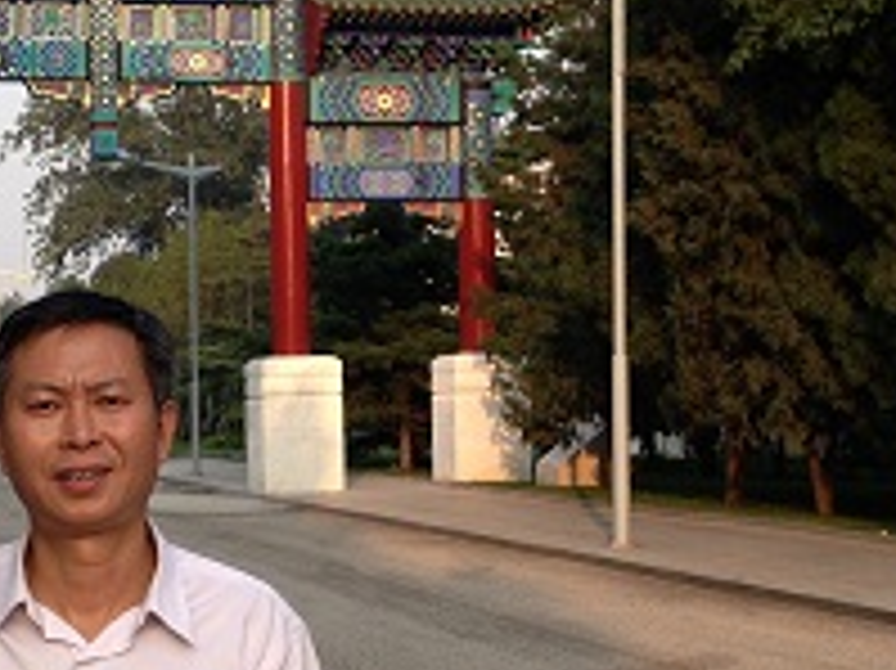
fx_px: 2147
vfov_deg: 17.8
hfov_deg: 23.3
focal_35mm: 83
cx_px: 216
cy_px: 362
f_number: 2.4
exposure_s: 1/354
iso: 64
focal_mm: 4.13
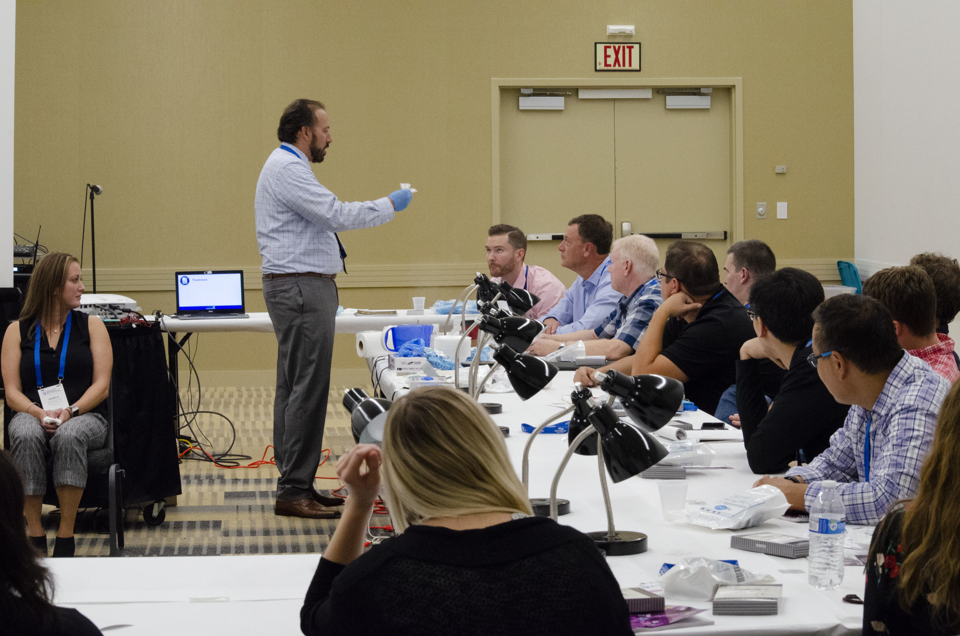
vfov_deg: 16.5
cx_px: 480
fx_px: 2195
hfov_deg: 24.7
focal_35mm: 82
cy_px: 318
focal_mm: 55
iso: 2500
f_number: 11
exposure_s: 1/50
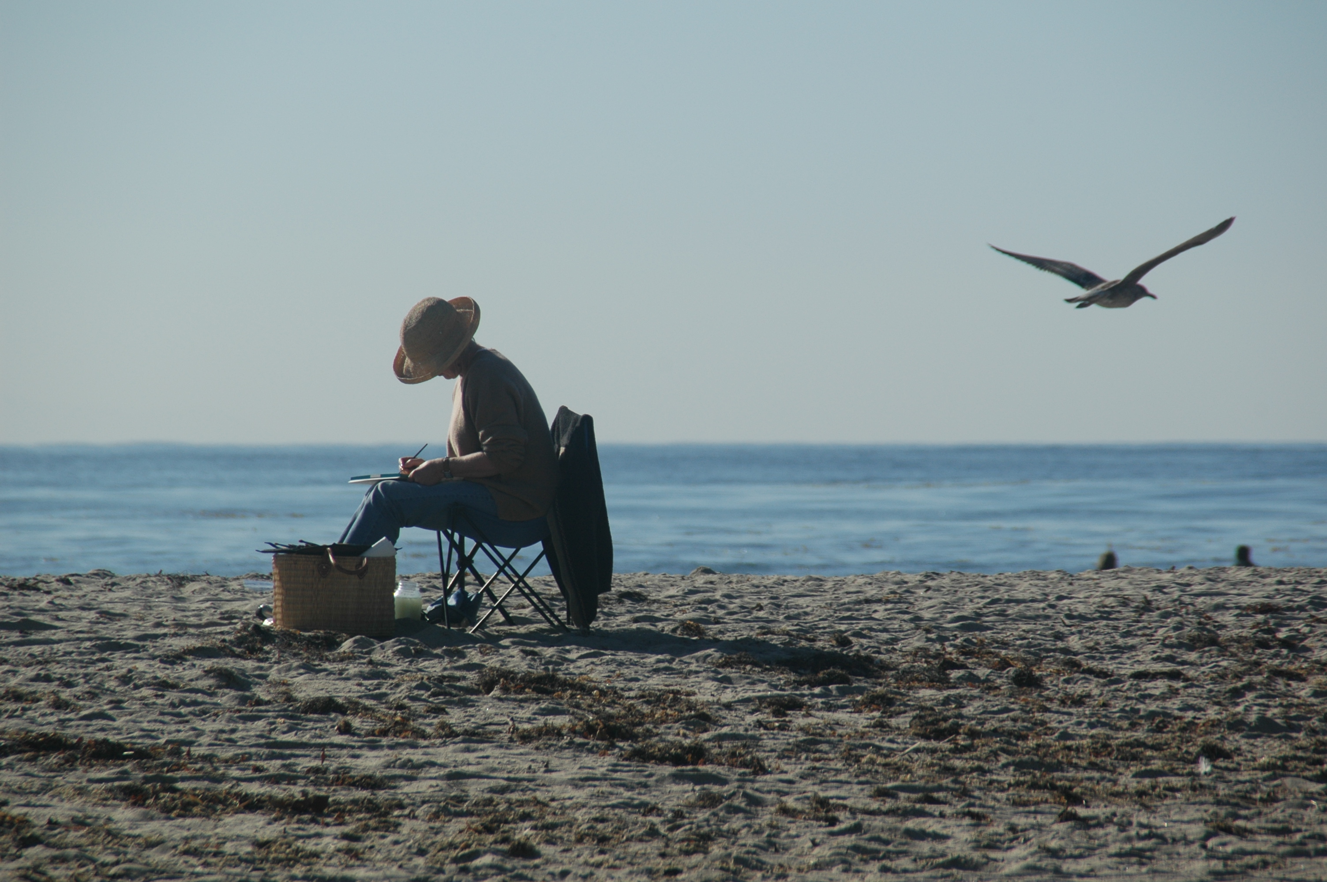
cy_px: 441
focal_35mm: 300
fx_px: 11048
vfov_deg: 4.6
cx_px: 664
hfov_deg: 6.9
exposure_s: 1/1000
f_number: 8
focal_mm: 200
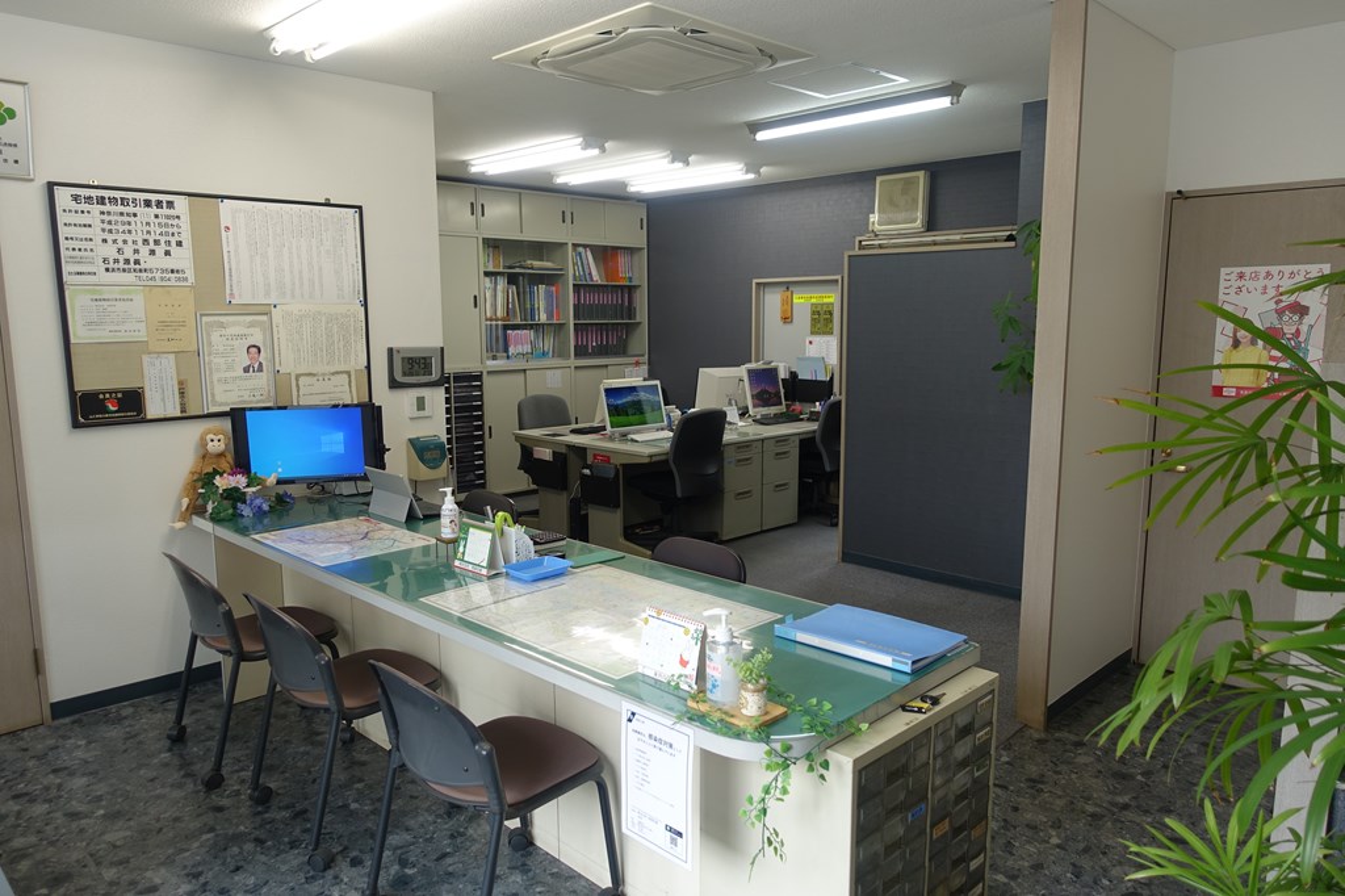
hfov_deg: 73.8
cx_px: 672
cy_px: 448
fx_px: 896
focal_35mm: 24
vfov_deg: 53.1
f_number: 2.8
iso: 125
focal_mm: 8.8
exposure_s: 1/60
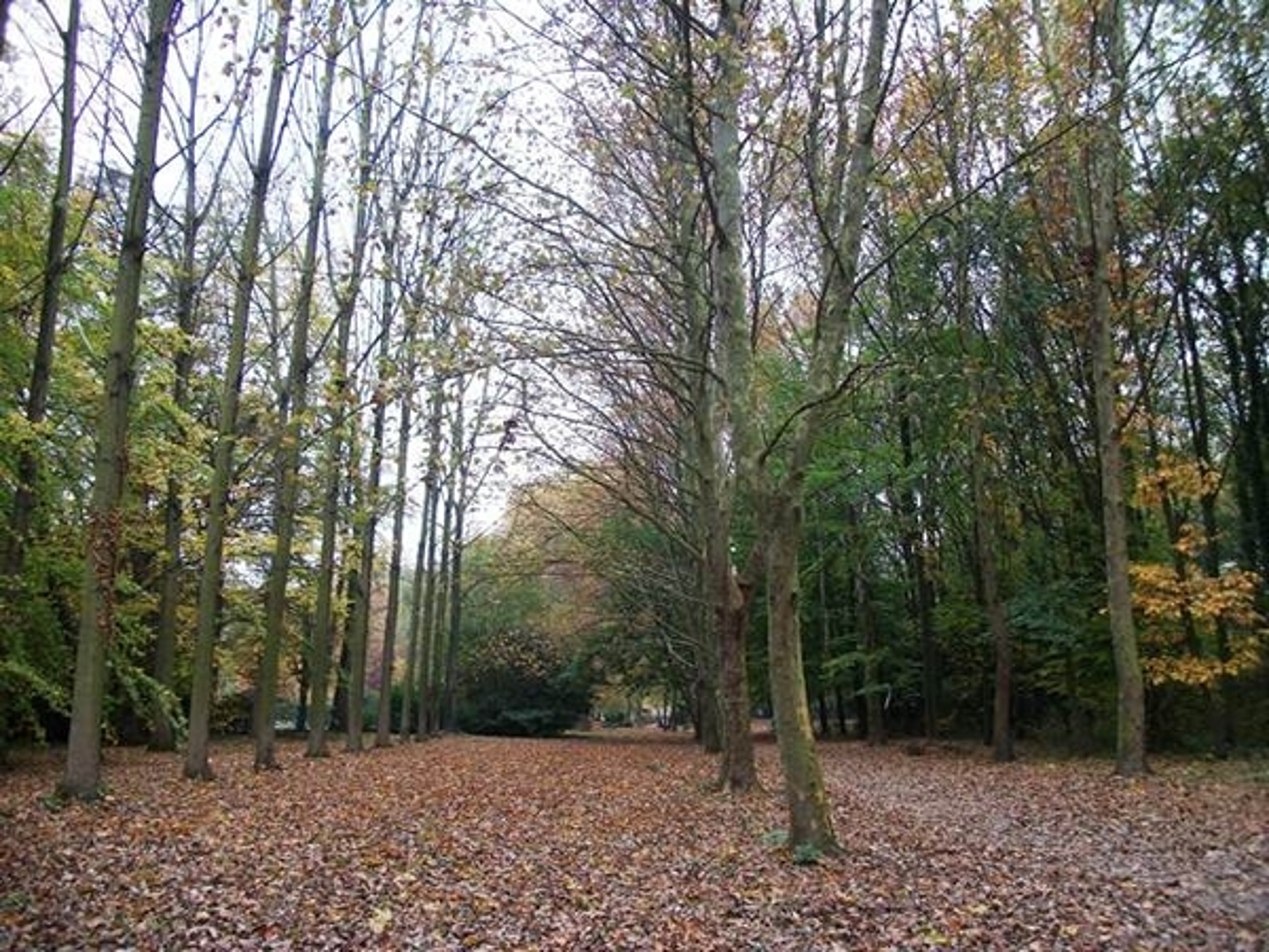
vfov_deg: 44.2
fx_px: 1173
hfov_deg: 56.8
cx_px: 634
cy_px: 476
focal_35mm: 32
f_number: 2.9
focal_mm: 5.7
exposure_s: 1/125
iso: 80
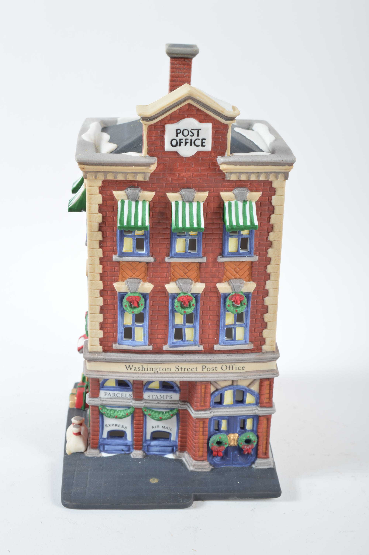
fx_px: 924
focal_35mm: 60
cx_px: 184
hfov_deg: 22.6
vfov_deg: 33.4
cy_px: 278
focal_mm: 40
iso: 100
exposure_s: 1/160
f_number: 11
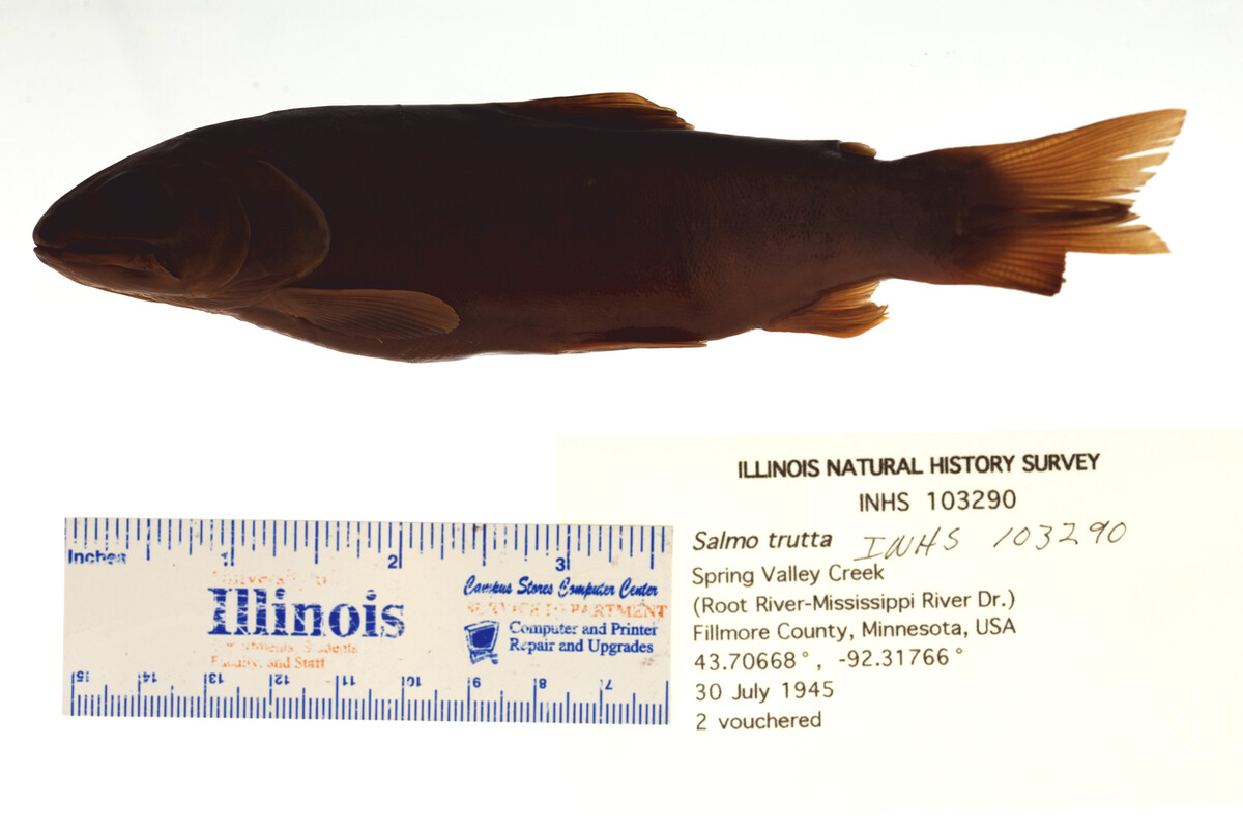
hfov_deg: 33.4
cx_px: 622
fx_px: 2072
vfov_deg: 22.6
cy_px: 415
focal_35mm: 60
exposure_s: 1/160
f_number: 10
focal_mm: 60
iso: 100
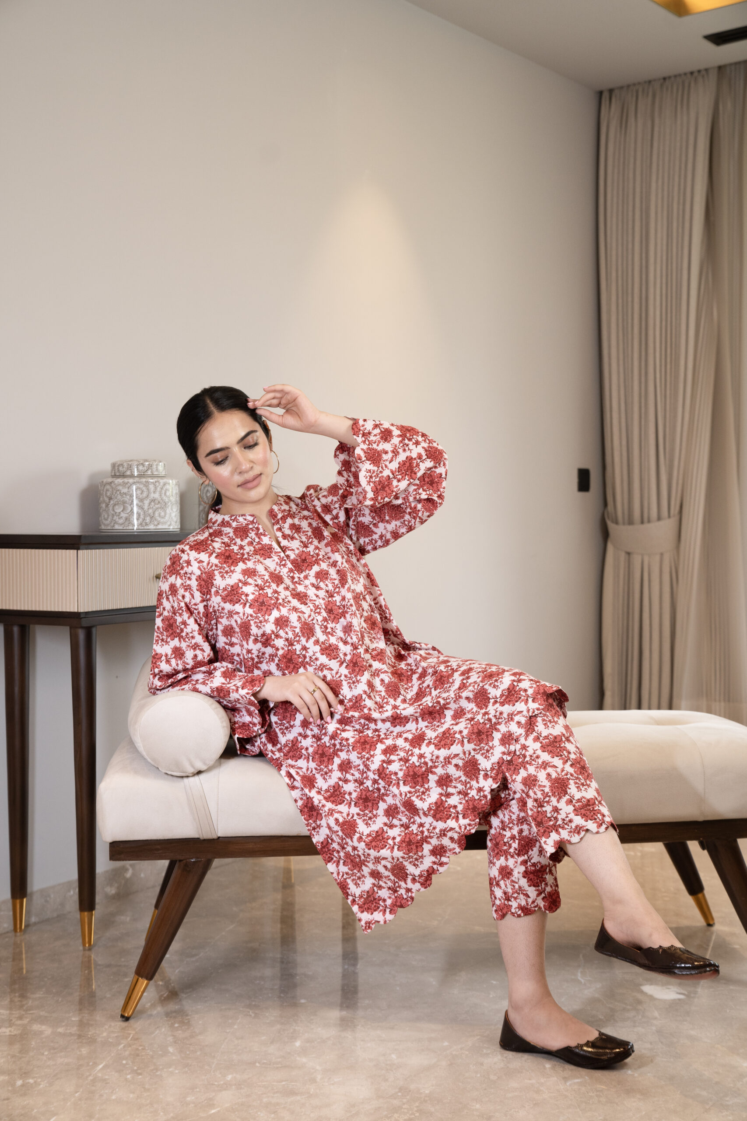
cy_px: 560
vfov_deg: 28.8
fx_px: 2178
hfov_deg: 19.5
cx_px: 374
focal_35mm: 70
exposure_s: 1/100
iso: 250
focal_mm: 70
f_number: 4.5
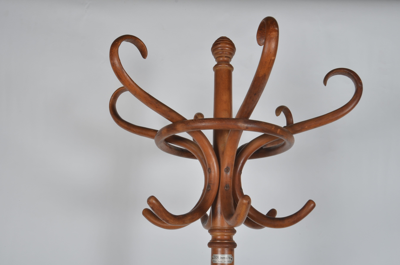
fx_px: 399
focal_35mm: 36
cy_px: 132
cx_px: 200
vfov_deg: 36.7
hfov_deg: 53.2
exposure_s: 1/125
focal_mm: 24
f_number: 14
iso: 100
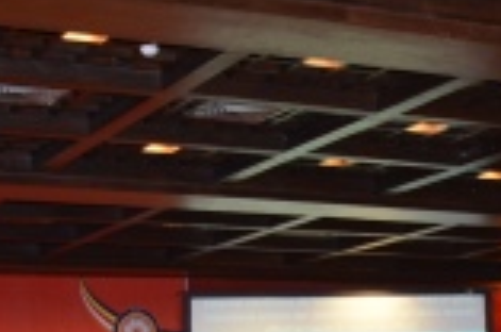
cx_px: 520
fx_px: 1528
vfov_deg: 11.8
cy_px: 516
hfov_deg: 18.1
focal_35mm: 110
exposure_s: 1/50
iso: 640
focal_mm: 18
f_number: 3.5
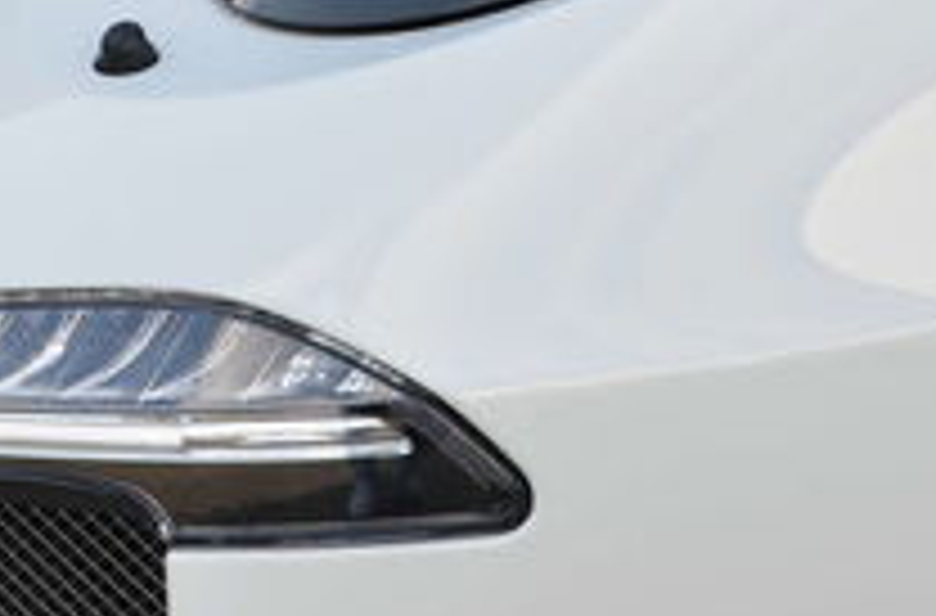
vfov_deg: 11.1
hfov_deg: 16.8
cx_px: 536
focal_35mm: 122
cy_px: 342
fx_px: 3160
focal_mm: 22
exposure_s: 1/100
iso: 100
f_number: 6.3
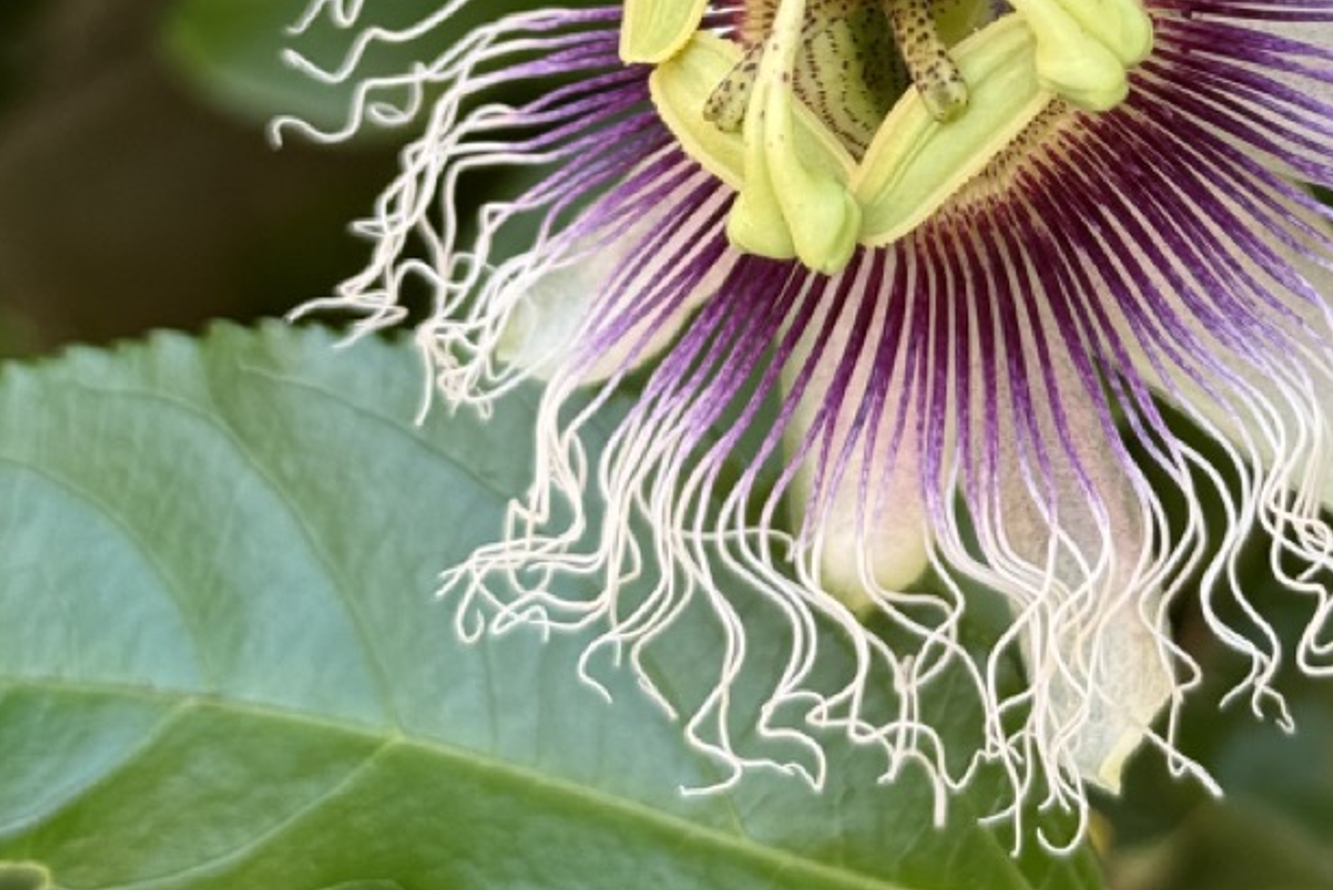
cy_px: 30
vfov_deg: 13.0
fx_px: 3853
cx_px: 875
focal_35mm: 104
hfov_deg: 19.6
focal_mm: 6.76
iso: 100
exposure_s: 1/94
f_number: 1.78
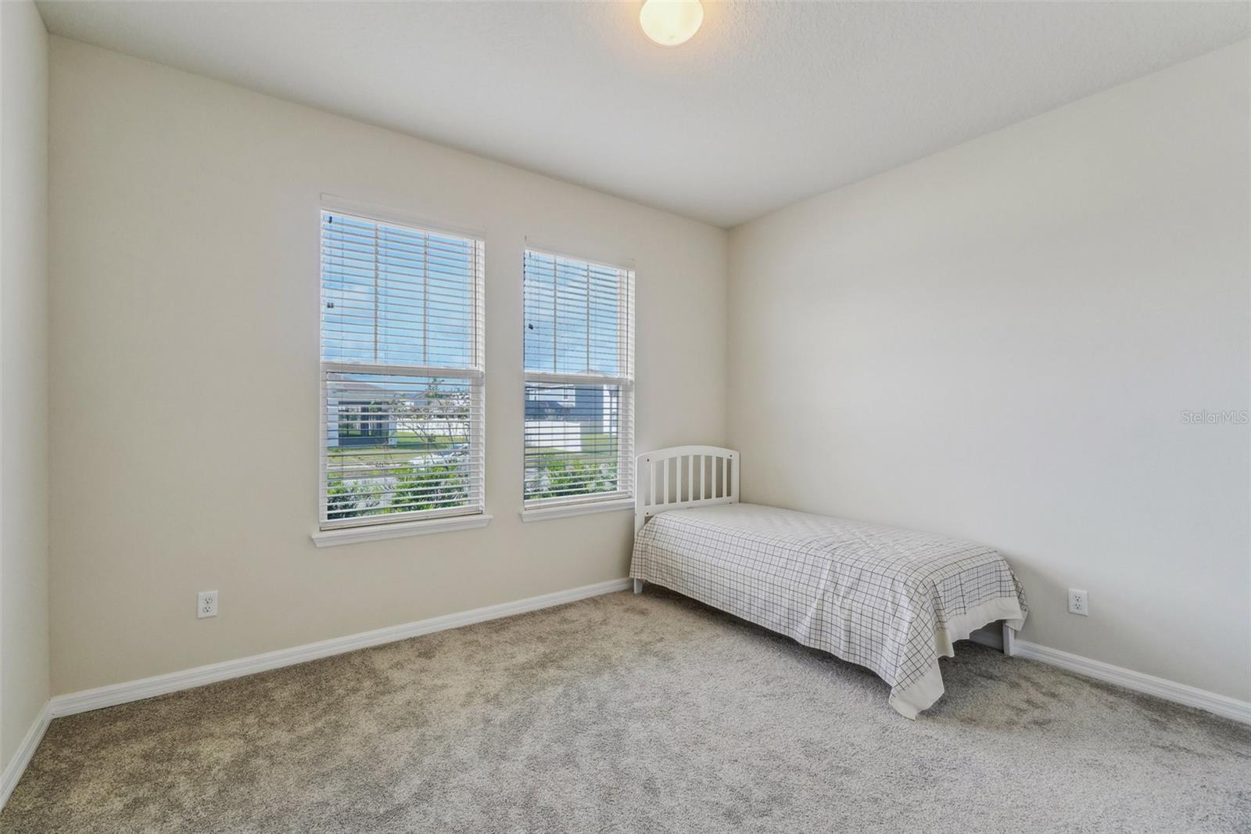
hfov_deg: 100.4
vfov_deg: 77.3
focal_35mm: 15
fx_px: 521
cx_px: 626
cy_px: 417
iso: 400
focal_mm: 10
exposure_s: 1/125
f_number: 8
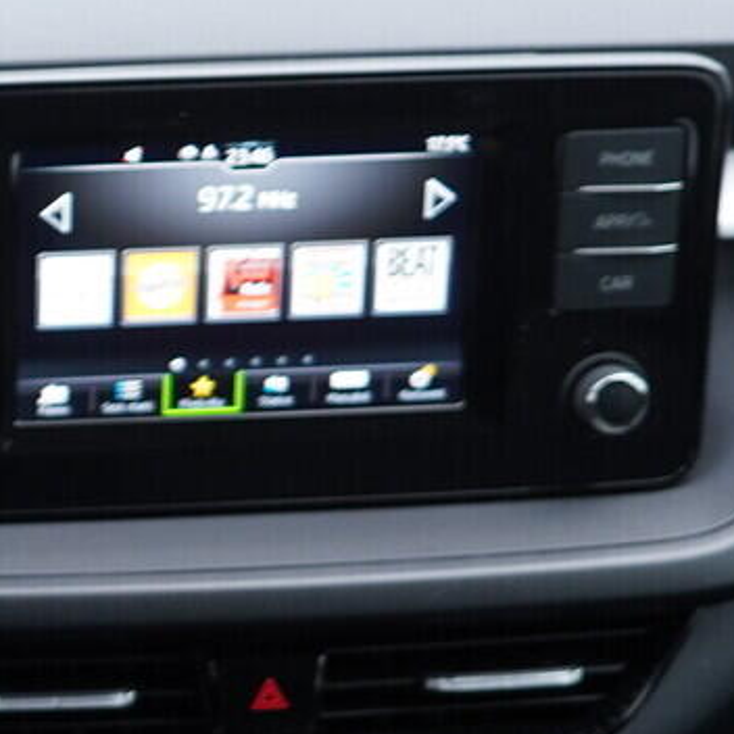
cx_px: -505
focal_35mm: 125
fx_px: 2999
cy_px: 592
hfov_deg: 12.9
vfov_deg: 13.9
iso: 250
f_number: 2.8
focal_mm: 24
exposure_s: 1/40
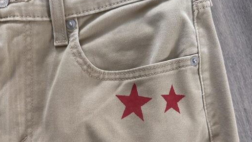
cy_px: 98
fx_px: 241
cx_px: 125
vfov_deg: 32.5
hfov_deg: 55.3
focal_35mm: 36
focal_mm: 6.86
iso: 250
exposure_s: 1/60
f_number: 1.78
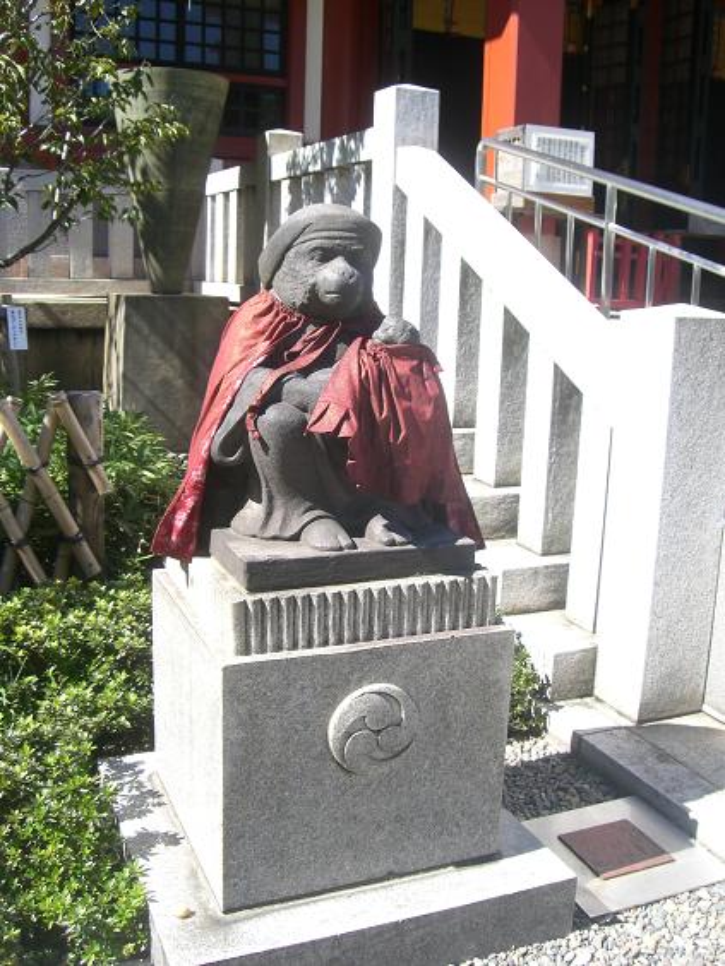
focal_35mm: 38
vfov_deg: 49.0
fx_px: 1061
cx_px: 362
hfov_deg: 37.7
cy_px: 483
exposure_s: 1/400
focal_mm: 6.2
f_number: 4.3
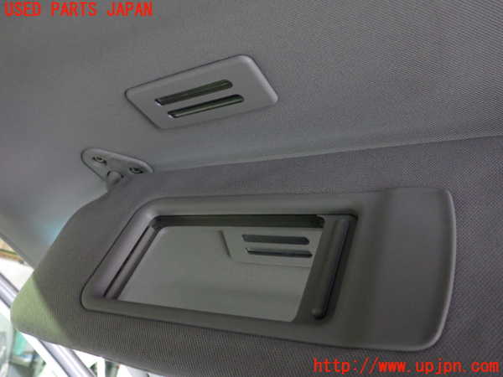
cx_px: 252
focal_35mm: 30
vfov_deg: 46.8
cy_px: 188
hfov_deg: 60.0
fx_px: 436
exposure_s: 1/15
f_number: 2.3
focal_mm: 5.4
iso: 800
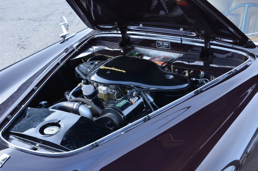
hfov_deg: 37.9
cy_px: 86
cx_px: 129
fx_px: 375
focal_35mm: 52
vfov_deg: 25.6
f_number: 9.5
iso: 400
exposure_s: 1/45
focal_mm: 35
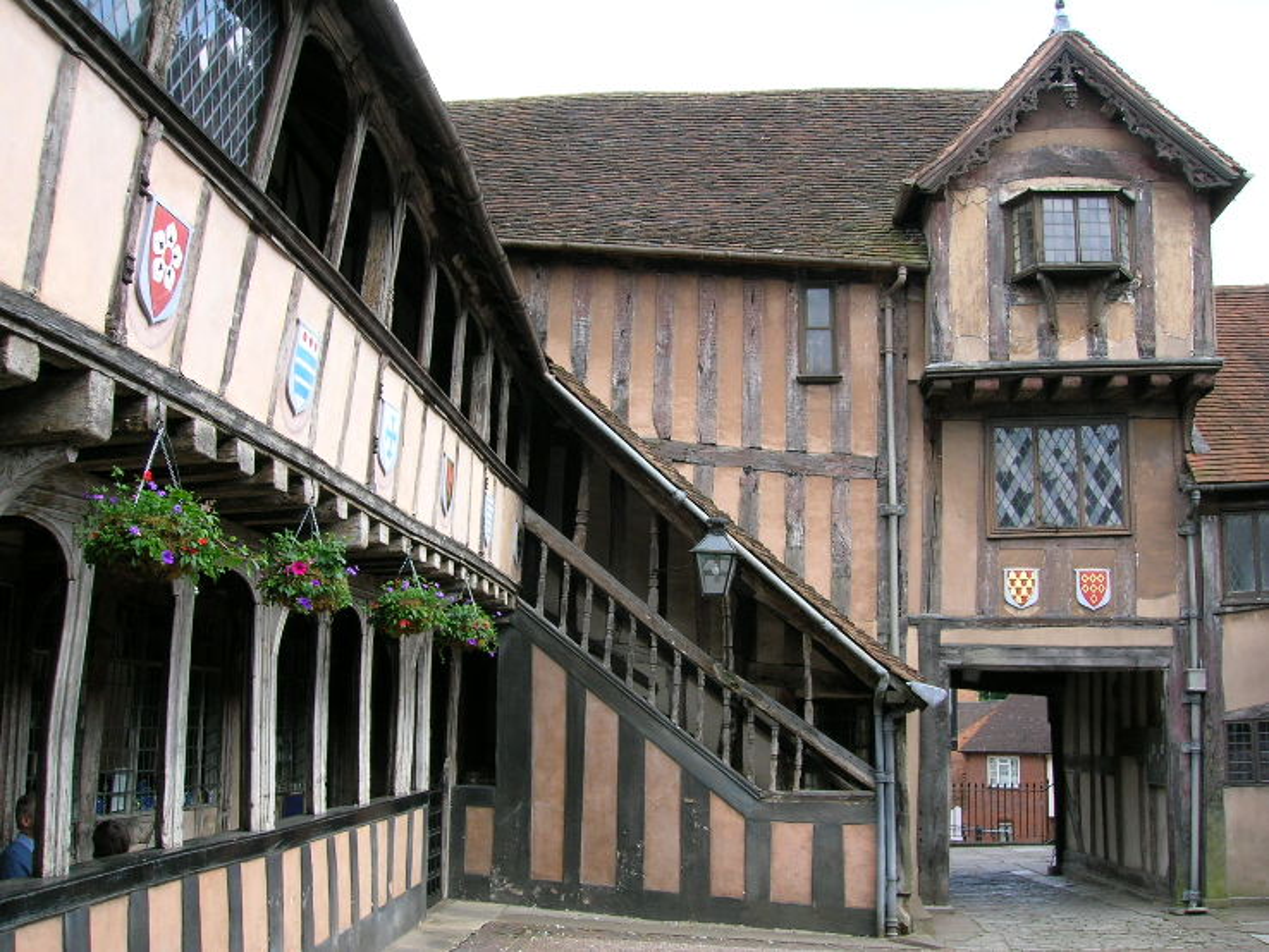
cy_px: 476
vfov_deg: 41.8
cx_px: 634
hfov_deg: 53.9
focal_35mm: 34
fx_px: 1247
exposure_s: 1/72.7
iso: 50
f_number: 4.9
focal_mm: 5.7
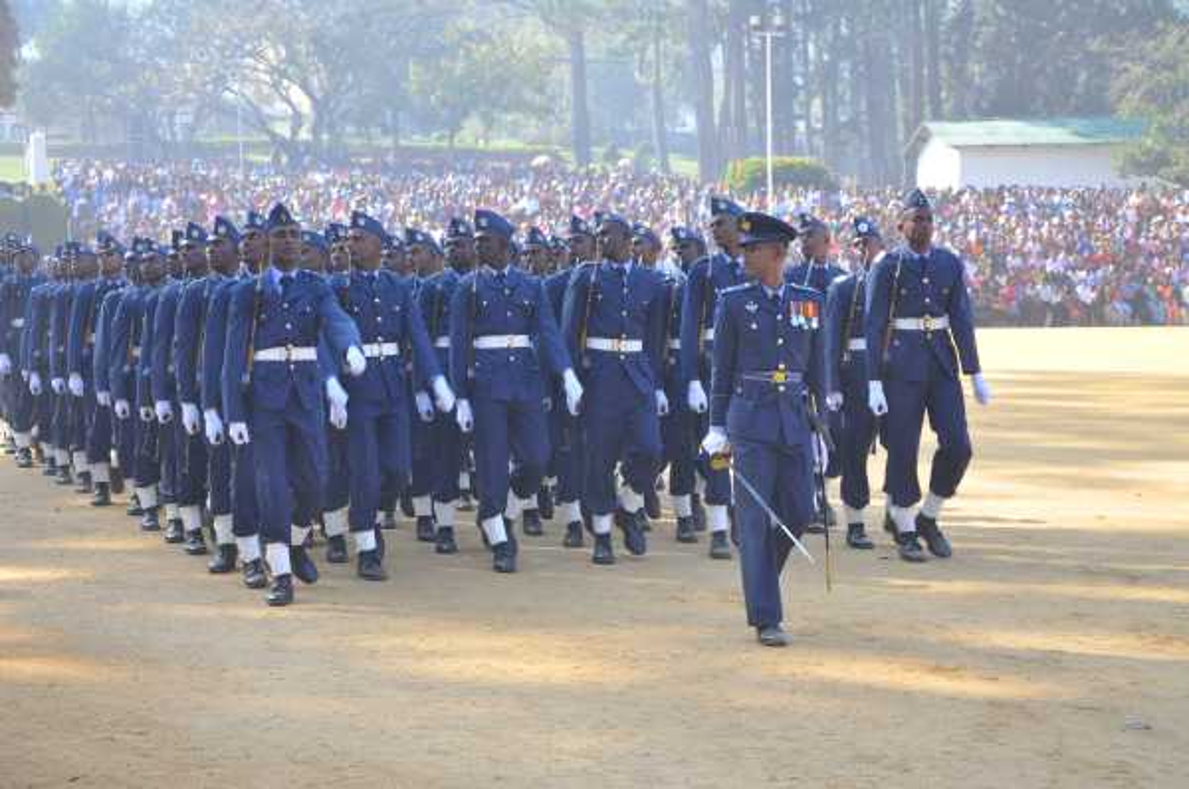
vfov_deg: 17.4
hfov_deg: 26.0
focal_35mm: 78
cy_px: 394
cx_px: 594
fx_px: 2572
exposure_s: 1/125
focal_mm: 52
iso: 200
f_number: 8
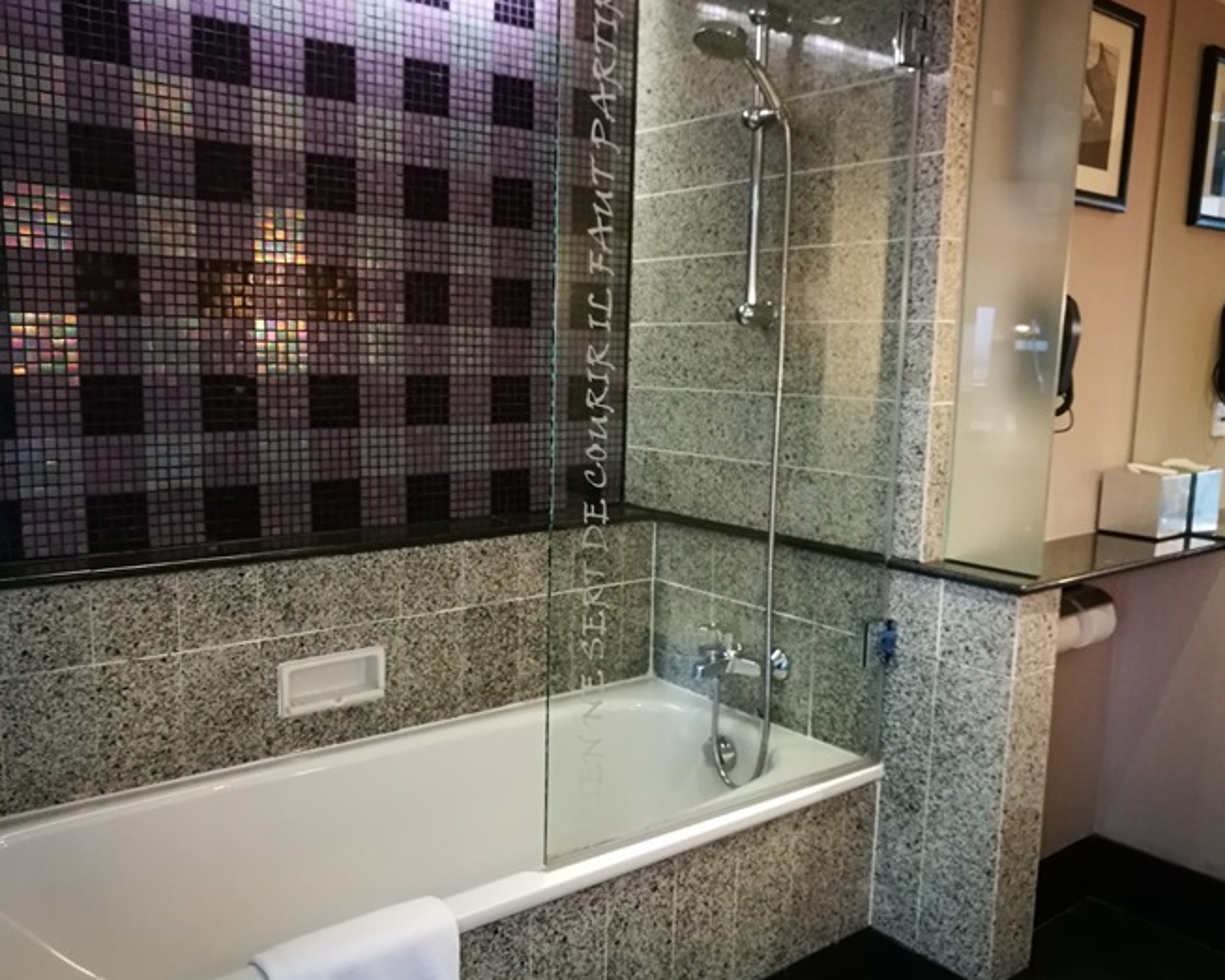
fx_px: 1051
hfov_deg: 60.4
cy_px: 502
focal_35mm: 29
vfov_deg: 50.0
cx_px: 566
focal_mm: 4.5
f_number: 2.2
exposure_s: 1/20
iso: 500
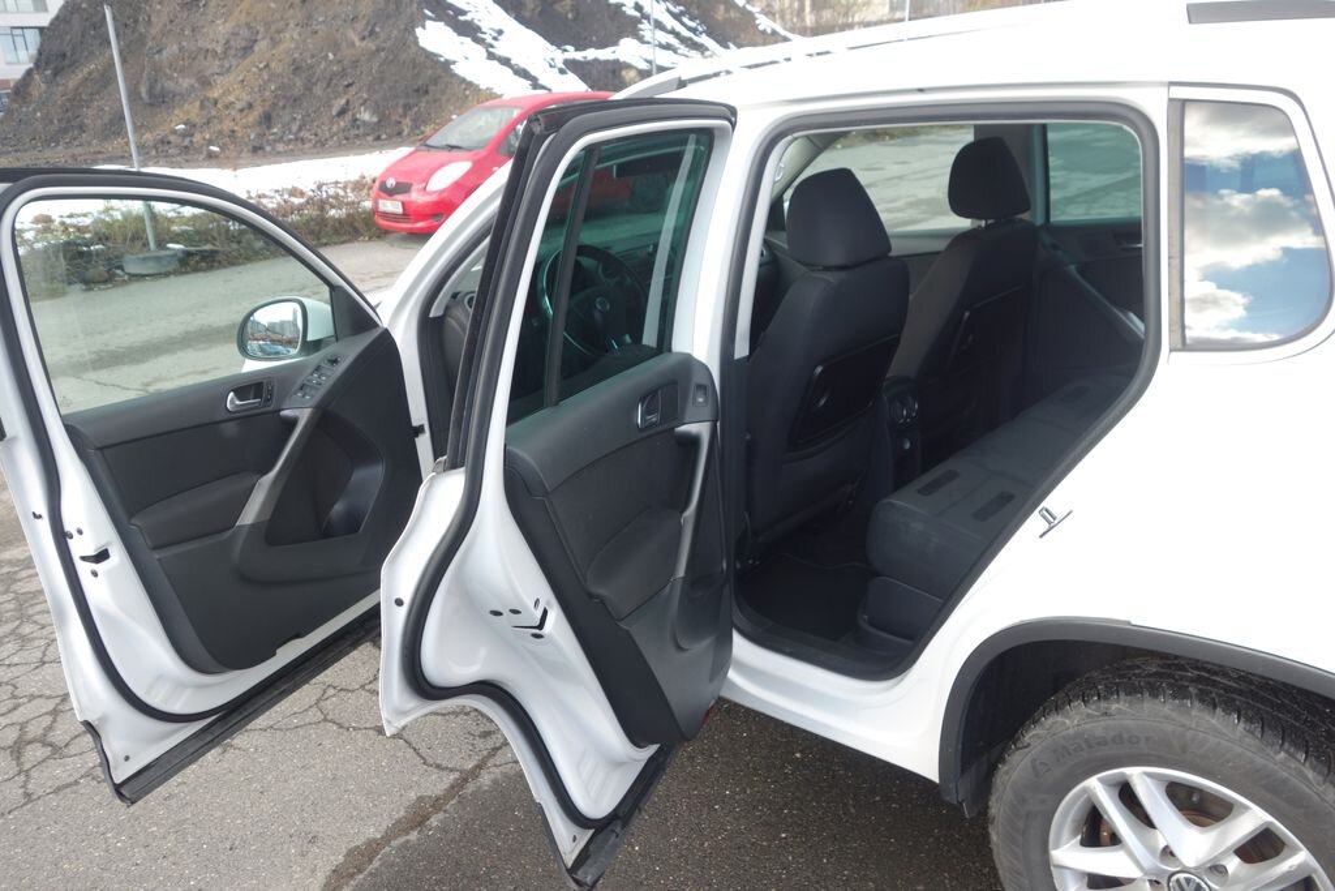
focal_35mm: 28
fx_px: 1038
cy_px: 446
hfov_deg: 65.5
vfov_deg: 46.4
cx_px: 668
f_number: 3.5
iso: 125
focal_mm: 10.4
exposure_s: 1/100
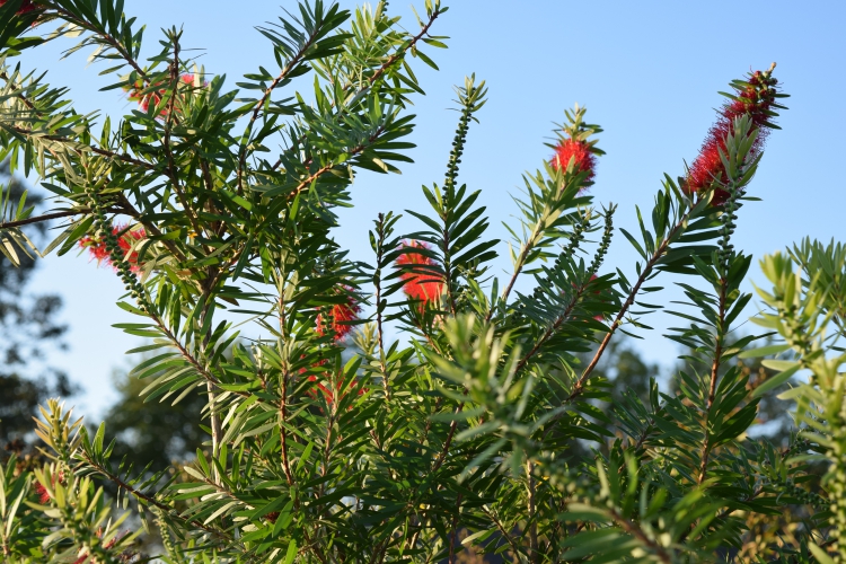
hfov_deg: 28.1
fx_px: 1692
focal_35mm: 72
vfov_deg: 18.9
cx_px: 423
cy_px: 282
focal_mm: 48
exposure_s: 1/250
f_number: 8
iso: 280
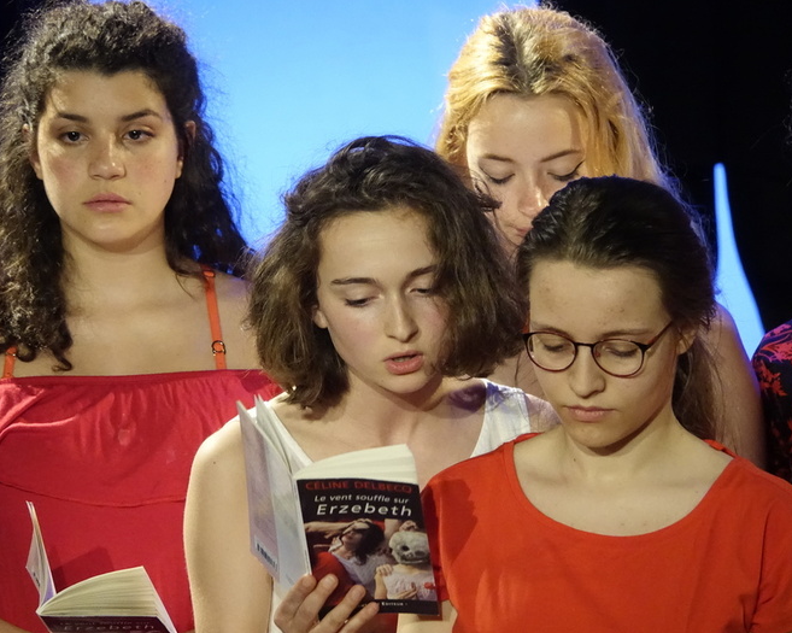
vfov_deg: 3.1
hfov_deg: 3.8
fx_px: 11855
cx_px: 417
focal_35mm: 506
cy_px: 317
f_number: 4
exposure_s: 1/30
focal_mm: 163.85
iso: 4000
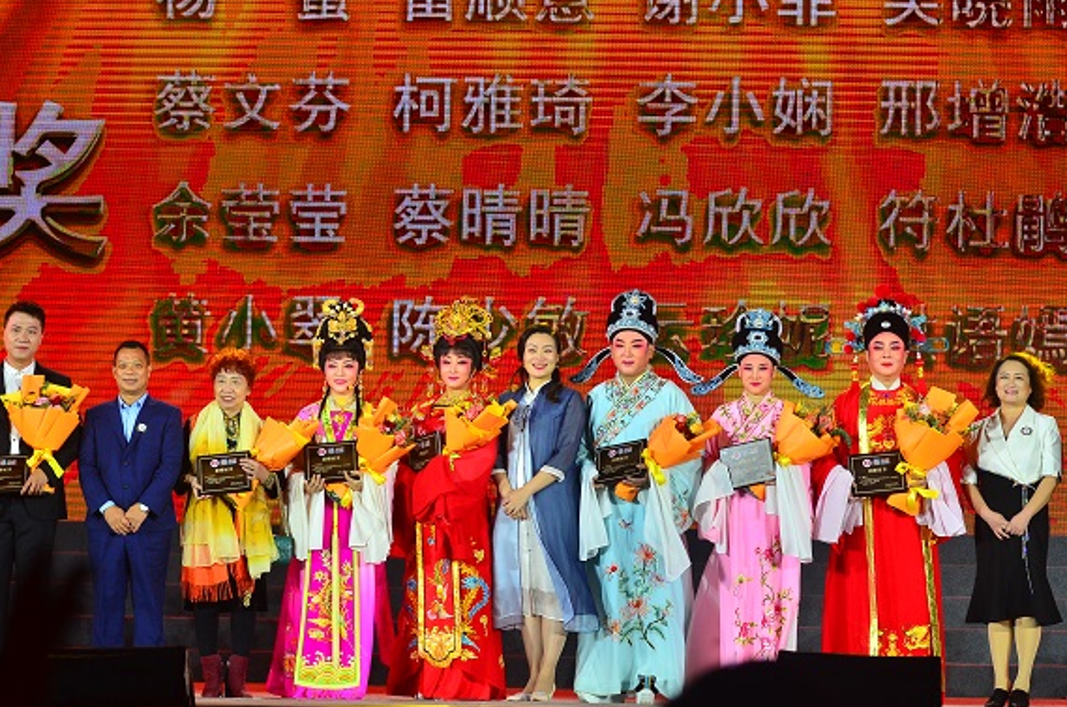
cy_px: 358
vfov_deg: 10.0
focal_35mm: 137
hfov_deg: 15.0
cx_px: 564
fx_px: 4053
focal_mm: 80
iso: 320
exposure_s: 1/400
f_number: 5
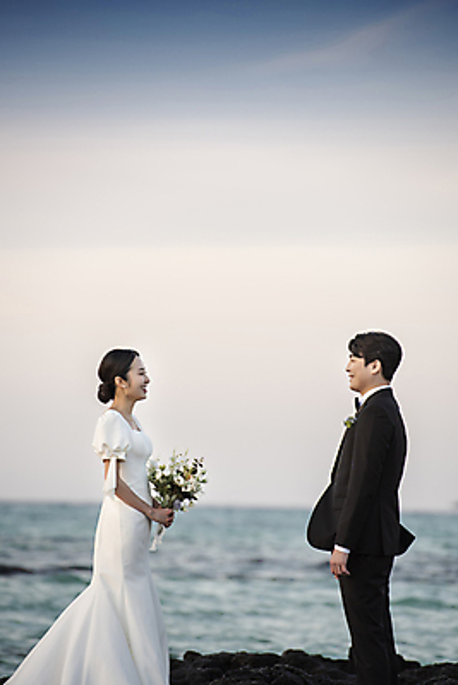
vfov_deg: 10.3
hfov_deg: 6.9
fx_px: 3813
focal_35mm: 200
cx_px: 229
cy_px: 342
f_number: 3.5
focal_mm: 200
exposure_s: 1/250
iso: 400
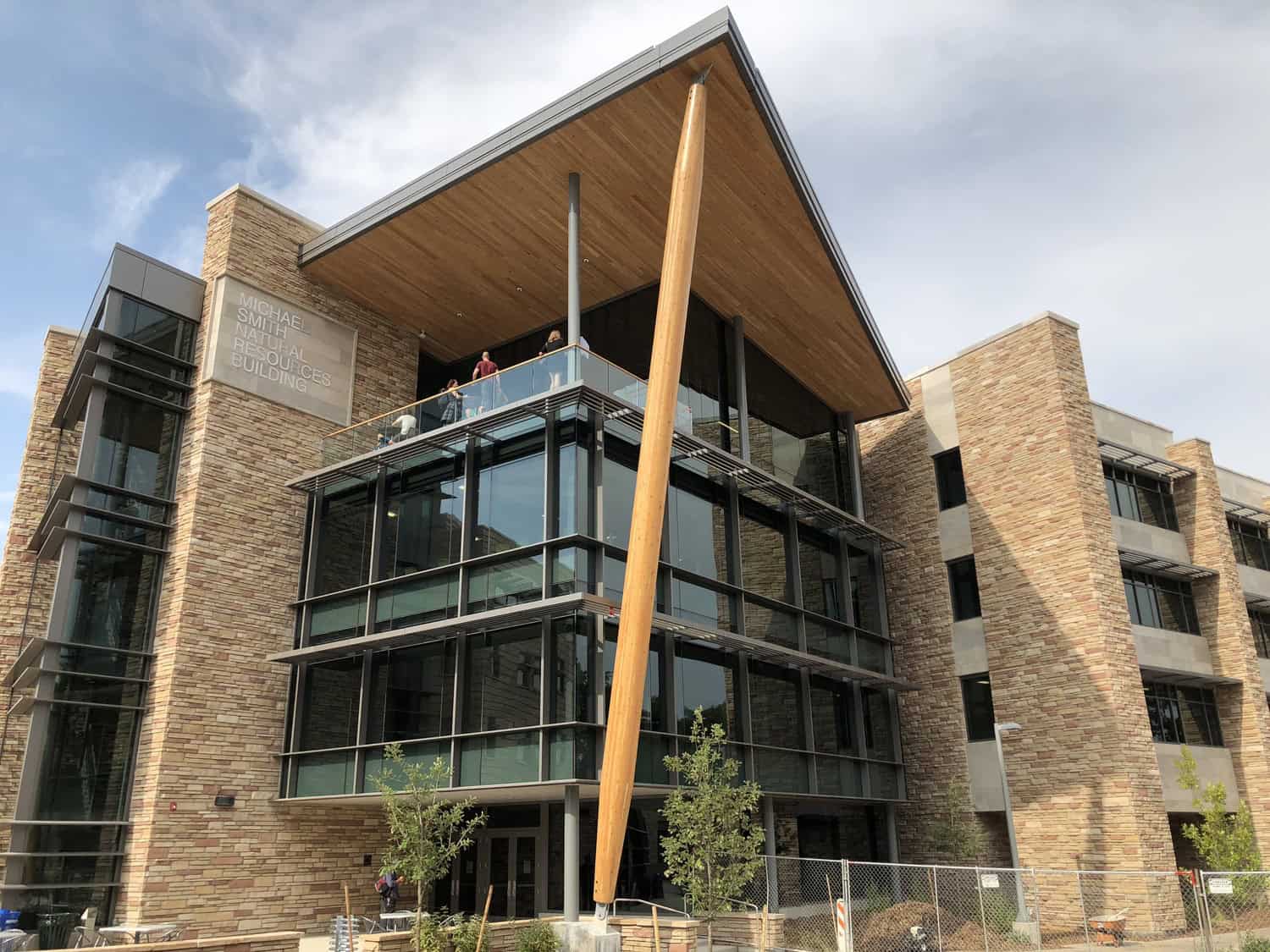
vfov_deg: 49.7
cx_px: 635
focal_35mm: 28
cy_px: 476
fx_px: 1027
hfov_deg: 63.4
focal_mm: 4
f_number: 1.8
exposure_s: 1/1350
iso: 20
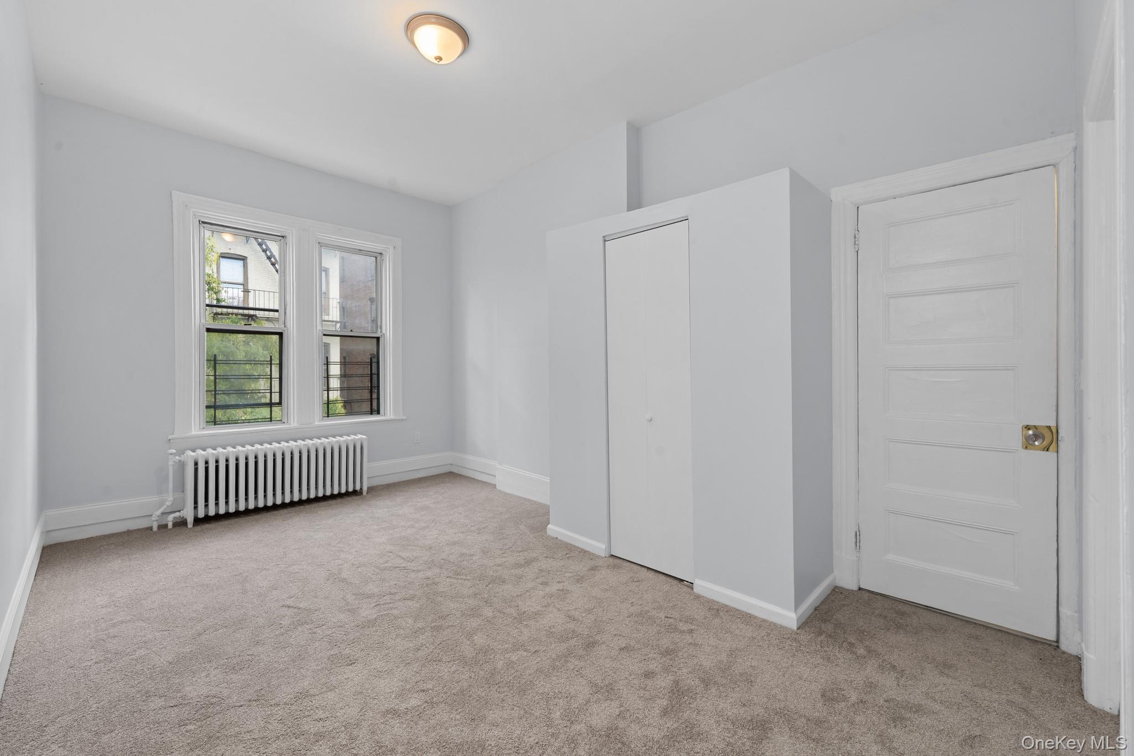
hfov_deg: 104.3
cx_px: 567
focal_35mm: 14
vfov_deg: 81.2
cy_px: 378
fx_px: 441
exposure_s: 1/1.25
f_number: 10
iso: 320
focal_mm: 14
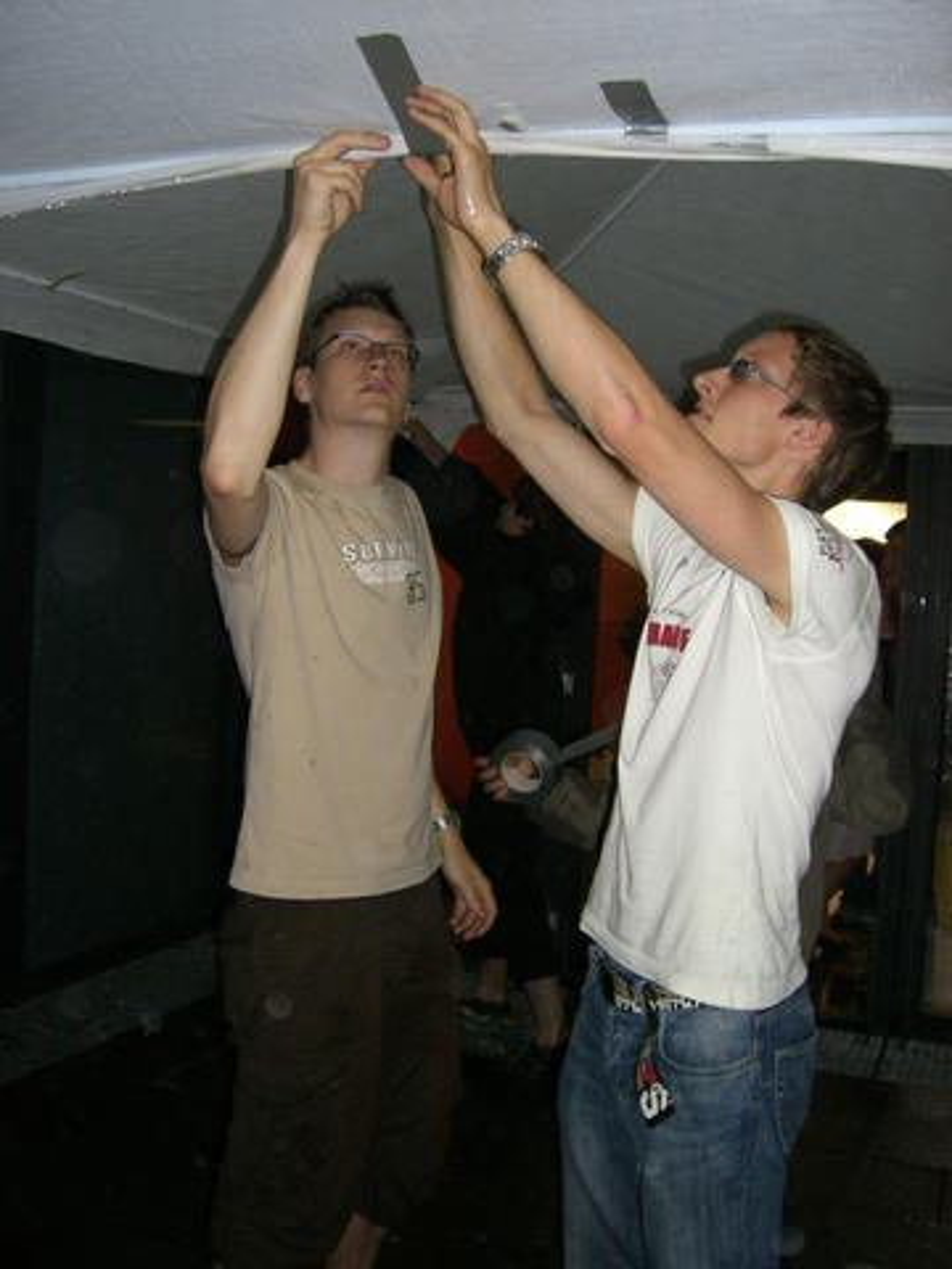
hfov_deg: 37.7
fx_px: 1393
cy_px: 634
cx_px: 476
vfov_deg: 49.0
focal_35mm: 38
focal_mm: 6.2
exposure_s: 1/60
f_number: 2.7
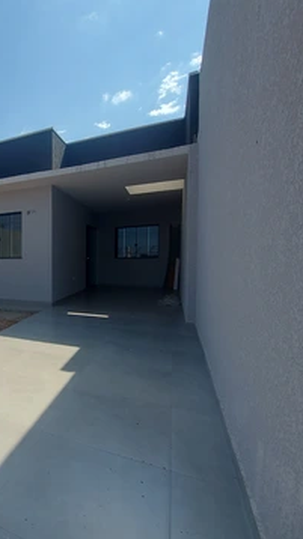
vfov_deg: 89.6
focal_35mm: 19
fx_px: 272
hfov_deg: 47.0
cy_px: 270
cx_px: -9
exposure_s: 1/1909
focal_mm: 1.74
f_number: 2.2
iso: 50
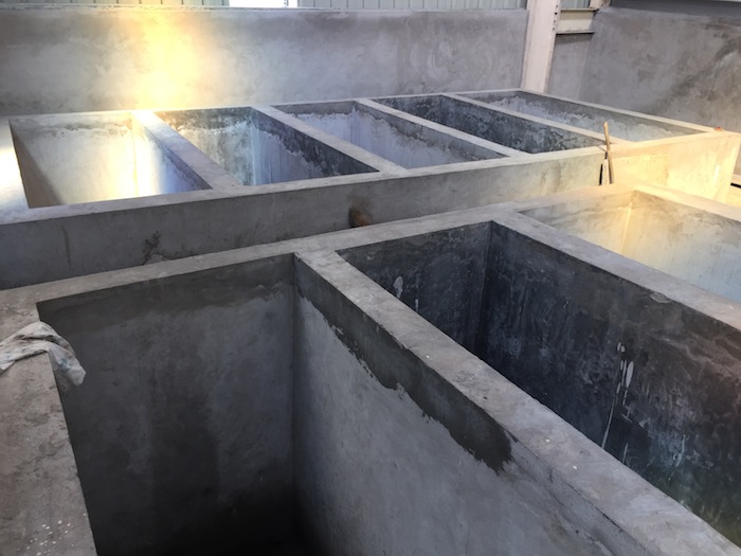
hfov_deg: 61.7
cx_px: 370
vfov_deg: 48.2
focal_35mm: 29
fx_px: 621
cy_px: 278
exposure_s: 1/120
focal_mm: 4.15
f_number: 2.2
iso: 40
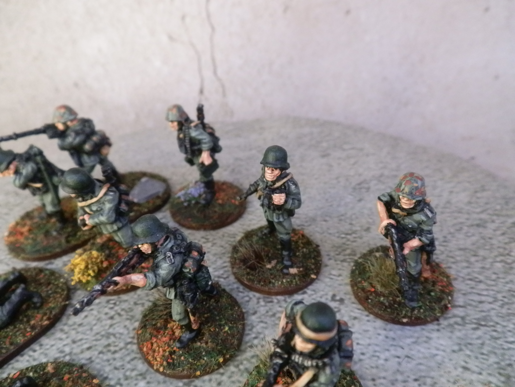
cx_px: 258
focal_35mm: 28
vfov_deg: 49.7
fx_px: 417
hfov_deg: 63.4
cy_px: 194
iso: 400
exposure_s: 1/80
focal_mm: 5
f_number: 3.1
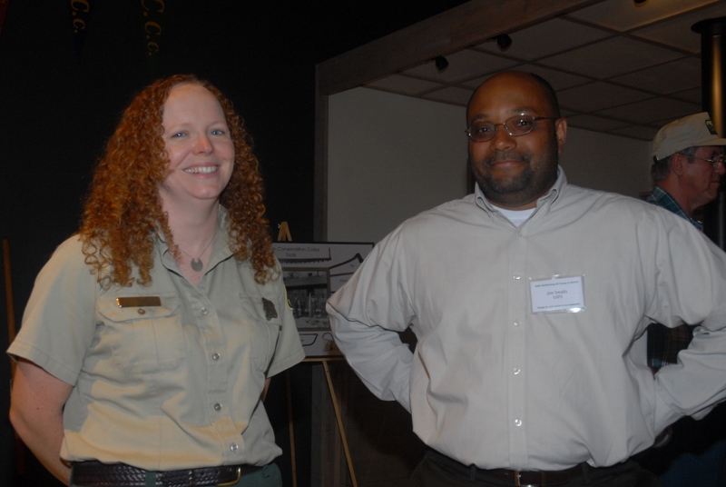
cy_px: 244
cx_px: 363
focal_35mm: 46
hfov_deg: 42.3
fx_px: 939
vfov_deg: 29.0
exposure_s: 1/60
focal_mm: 31
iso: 400
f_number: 5.6
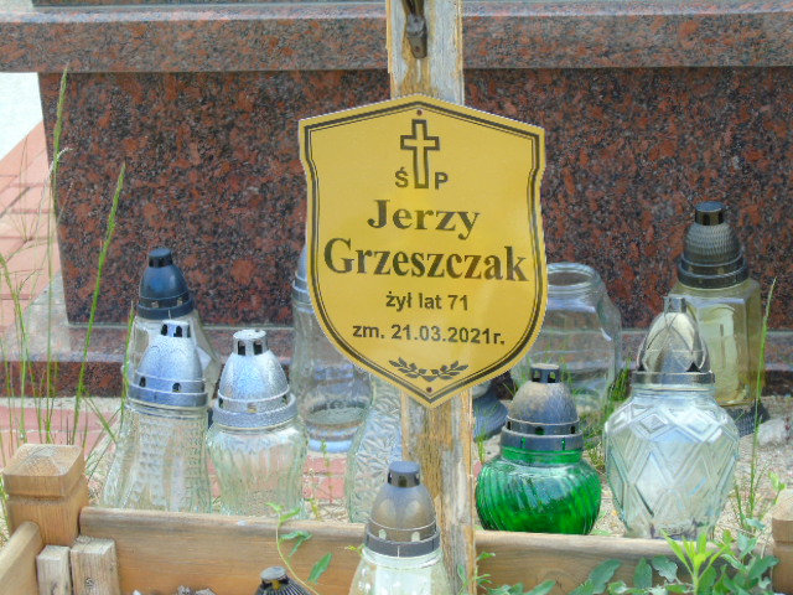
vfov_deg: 10.4
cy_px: 298
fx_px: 3253
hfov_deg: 13.9
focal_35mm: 142
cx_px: 396
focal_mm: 25
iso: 100
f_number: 4.7
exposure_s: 1/125
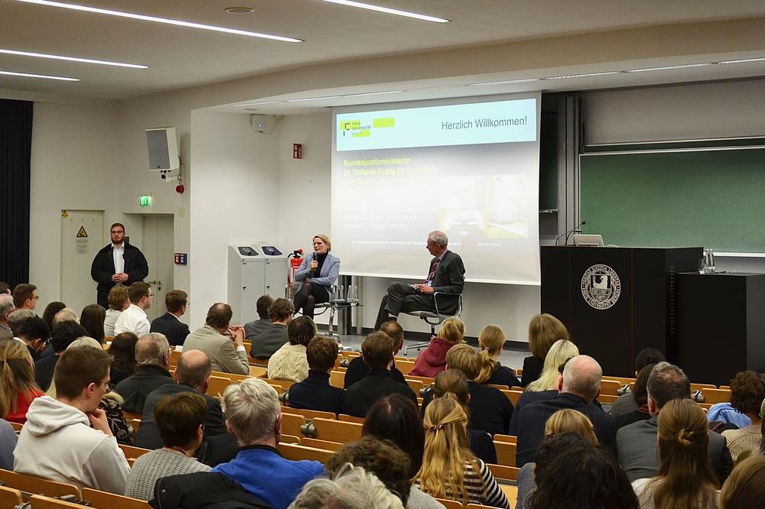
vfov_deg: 36.8
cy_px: 254
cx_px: 382
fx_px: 765
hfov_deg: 53.1
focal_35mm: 36
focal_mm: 24
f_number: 4
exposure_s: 1/60
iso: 450
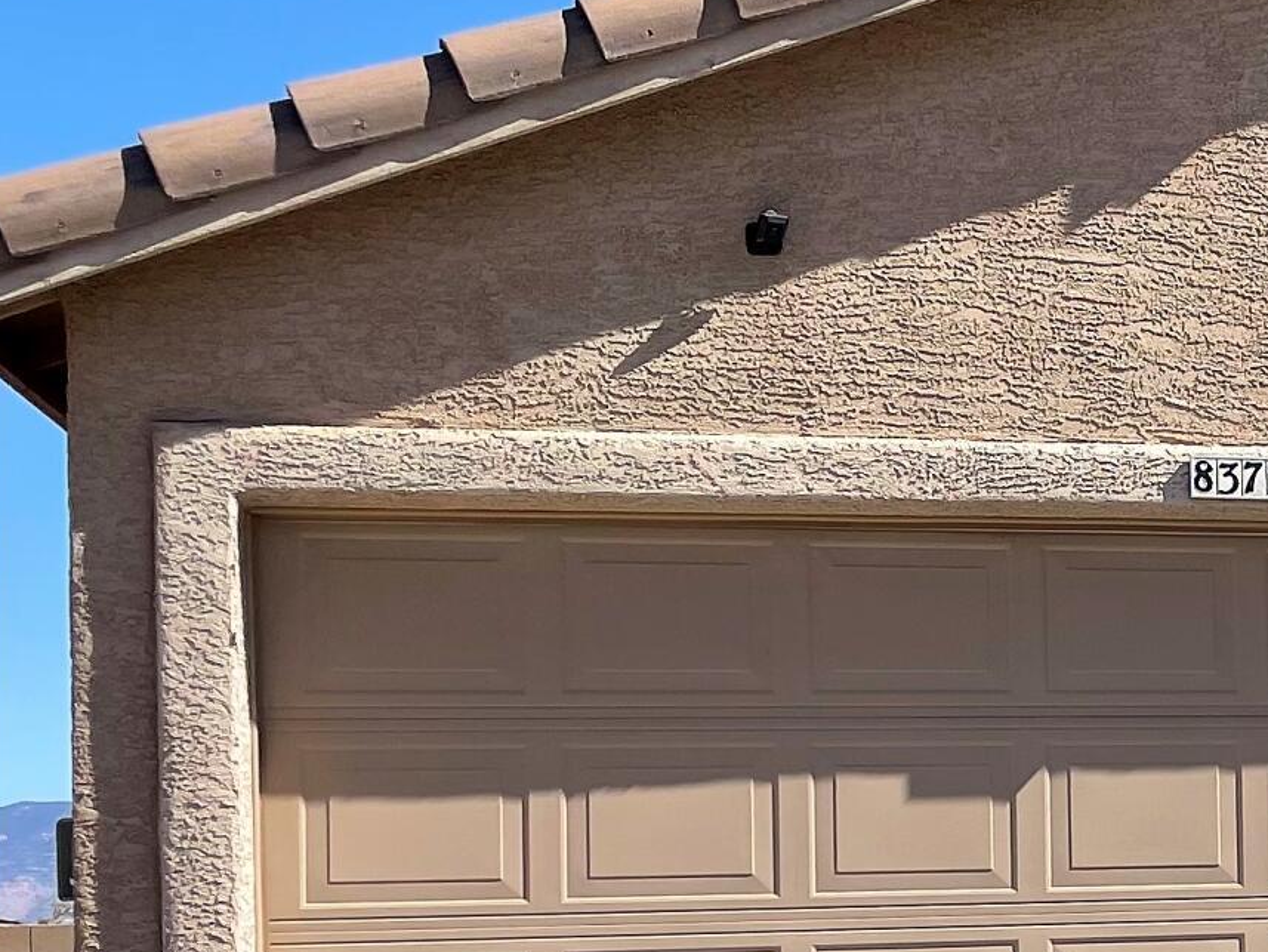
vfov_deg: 16.1
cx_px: 2042
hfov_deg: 18.4
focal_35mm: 91
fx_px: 3334
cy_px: 792
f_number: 1.6
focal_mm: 4.2
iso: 32
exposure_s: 1/3610
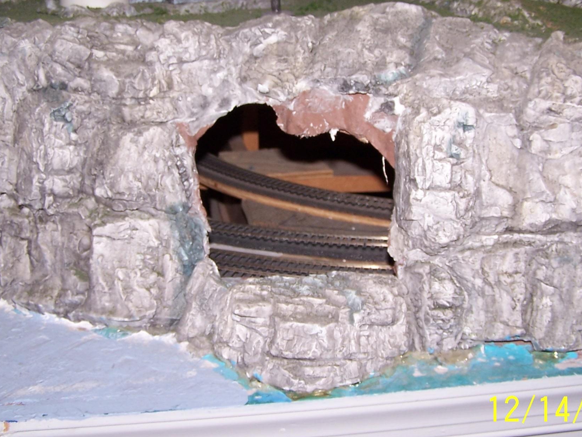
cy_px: 180
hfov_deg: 36.2
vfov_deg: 27.5
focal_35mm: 53
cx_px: 295
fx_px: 891
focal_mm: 6.3
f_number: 2.8
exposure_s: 1/60
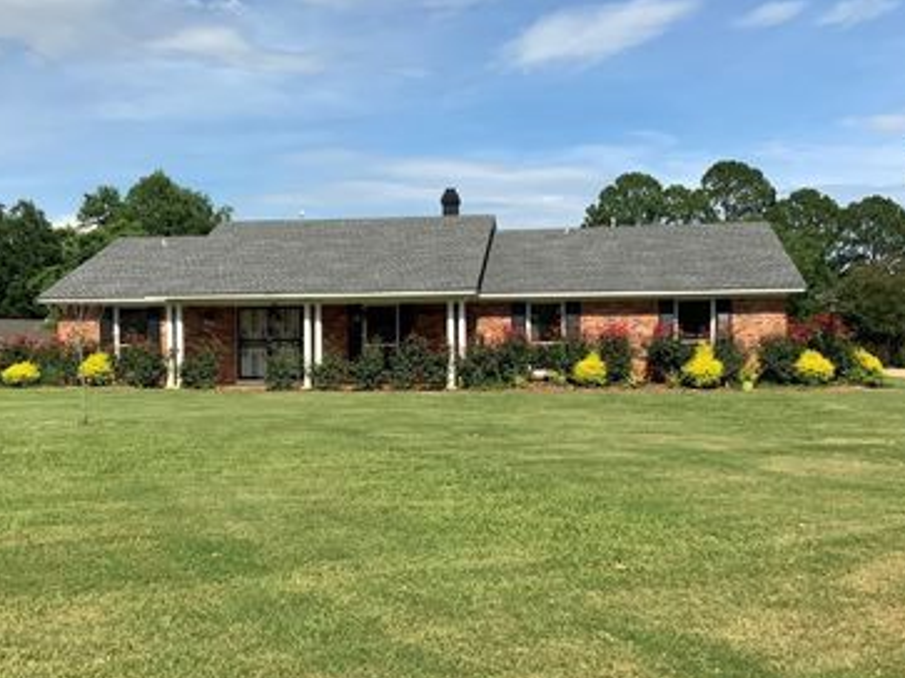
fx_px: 1045
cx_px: 409
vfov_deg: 35.9
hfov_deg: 46.7
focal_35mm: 40
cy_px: 383
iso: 16
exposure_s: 1/2427
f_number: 1.8
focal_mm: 3
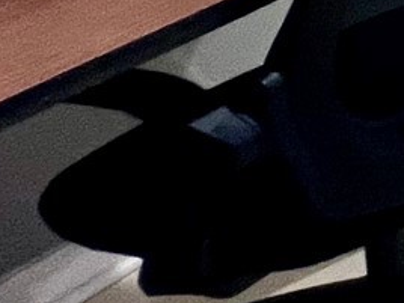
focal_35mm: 93
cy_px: -473
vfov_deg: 12.0
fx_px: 1085
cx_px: 1385
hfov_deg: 9.8
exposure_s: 1/60
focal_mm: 1.57
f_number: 1.8
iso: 125
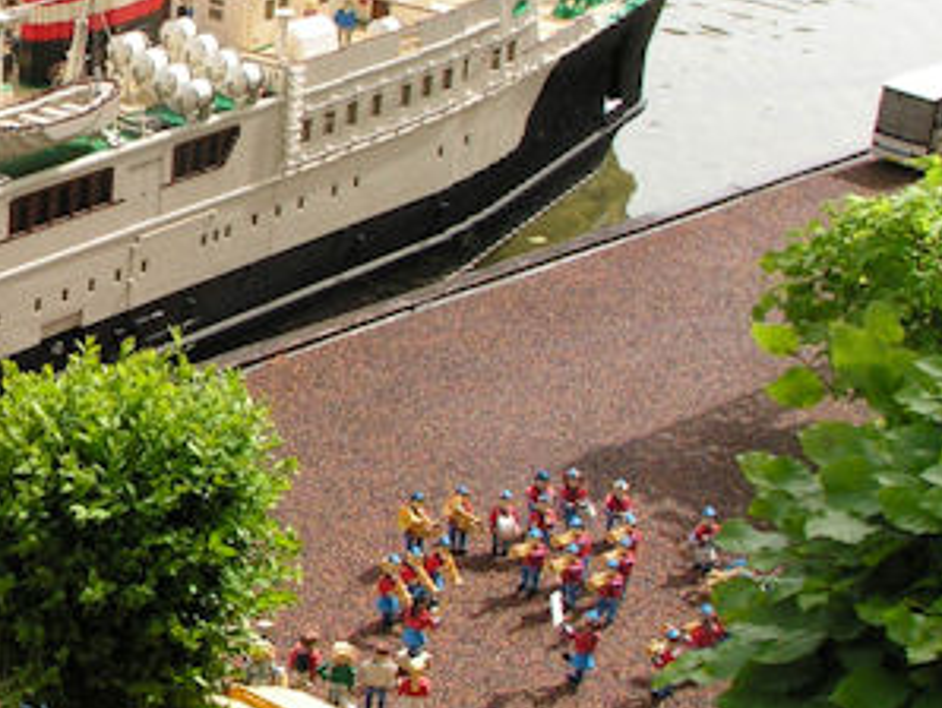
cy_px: 210
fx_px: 3050
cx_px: -92
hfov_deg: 17.0
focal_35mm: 112
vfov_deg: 13.2
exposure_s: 1/125
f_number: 6.3
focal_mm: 8.2
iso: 50
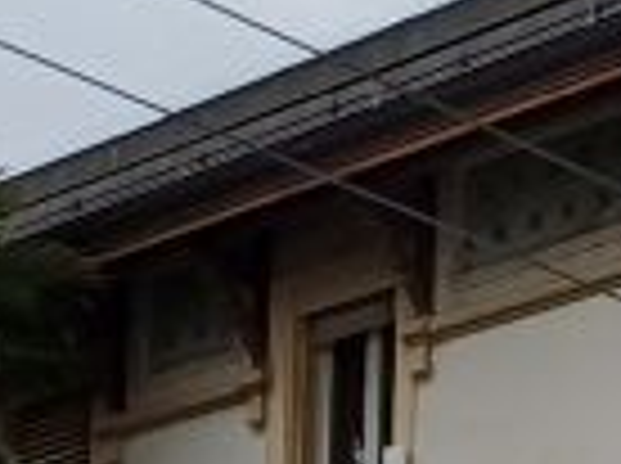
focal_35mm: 186
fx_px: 3331
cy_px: 1167
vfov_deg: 7.4
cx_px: 1269
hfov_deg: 9.8
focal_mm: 4.65
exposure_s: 1/115
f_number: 1.8
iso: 50
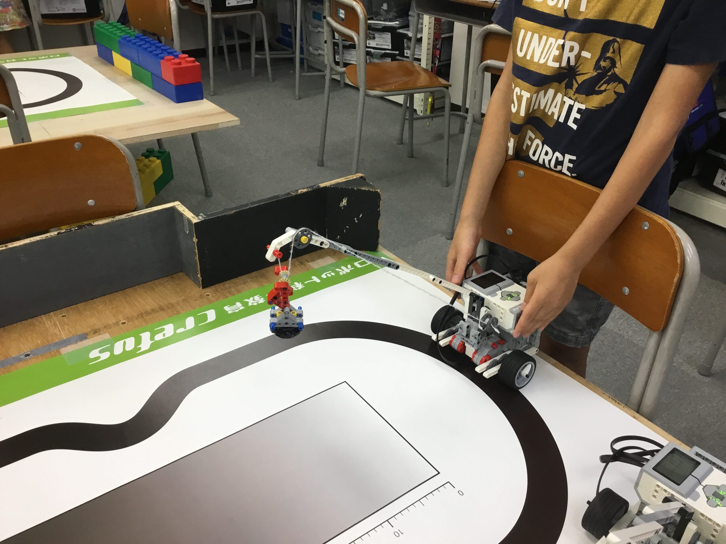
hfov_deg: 58.4
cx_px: 363
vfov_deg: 45.4
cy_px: 272
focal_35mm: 31
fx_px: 650
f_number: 2.4
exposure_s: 1/33
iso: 32
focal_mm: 3.3
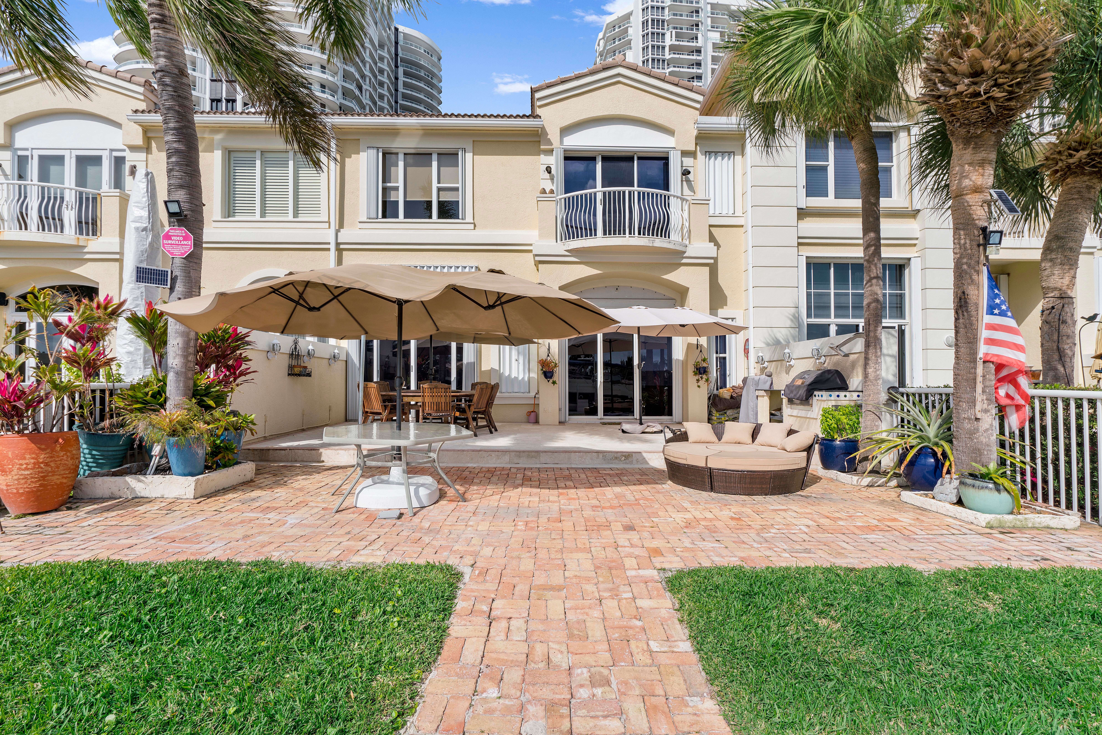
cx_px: 551
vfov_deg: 73.8
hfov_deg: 96.7
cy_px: 368
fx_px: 490
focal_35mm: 16
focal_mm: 16
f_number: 10
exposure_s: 1/60
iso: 100
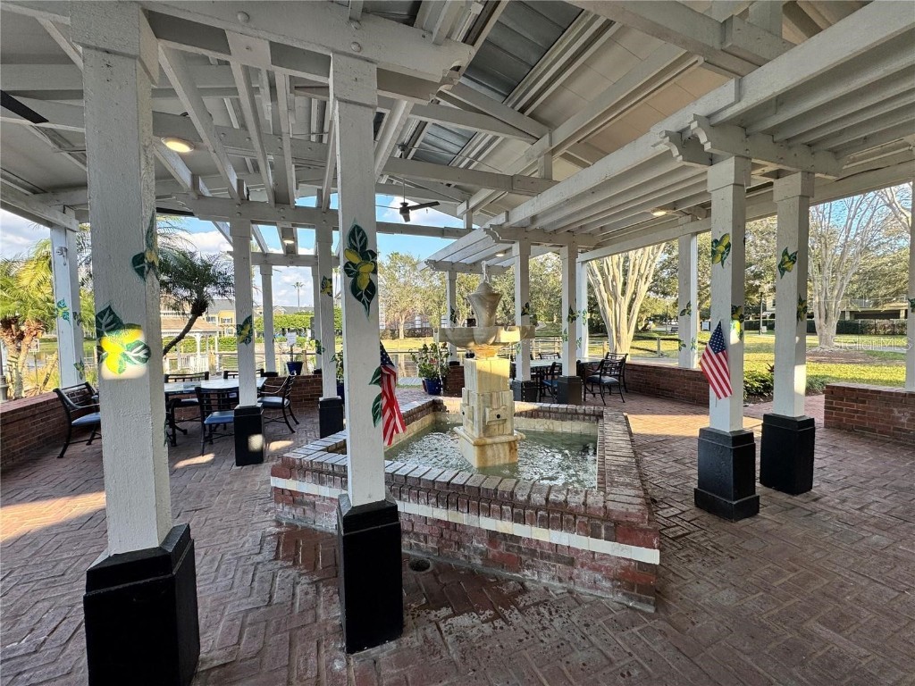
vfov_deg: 85.7
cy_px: 343
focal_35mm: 14
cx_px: 458
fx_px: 370
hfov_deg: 102.1
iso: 40
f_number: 2.2
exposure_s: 1/271
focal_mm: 2.22
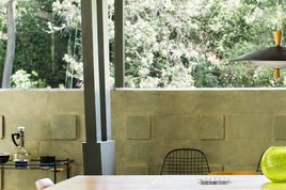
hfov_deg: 19.6
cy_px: 116
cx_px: 274
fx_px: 809
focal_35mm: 102
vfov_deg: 13.4
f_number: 7.1
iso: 200
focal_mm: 35
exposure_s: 1/20
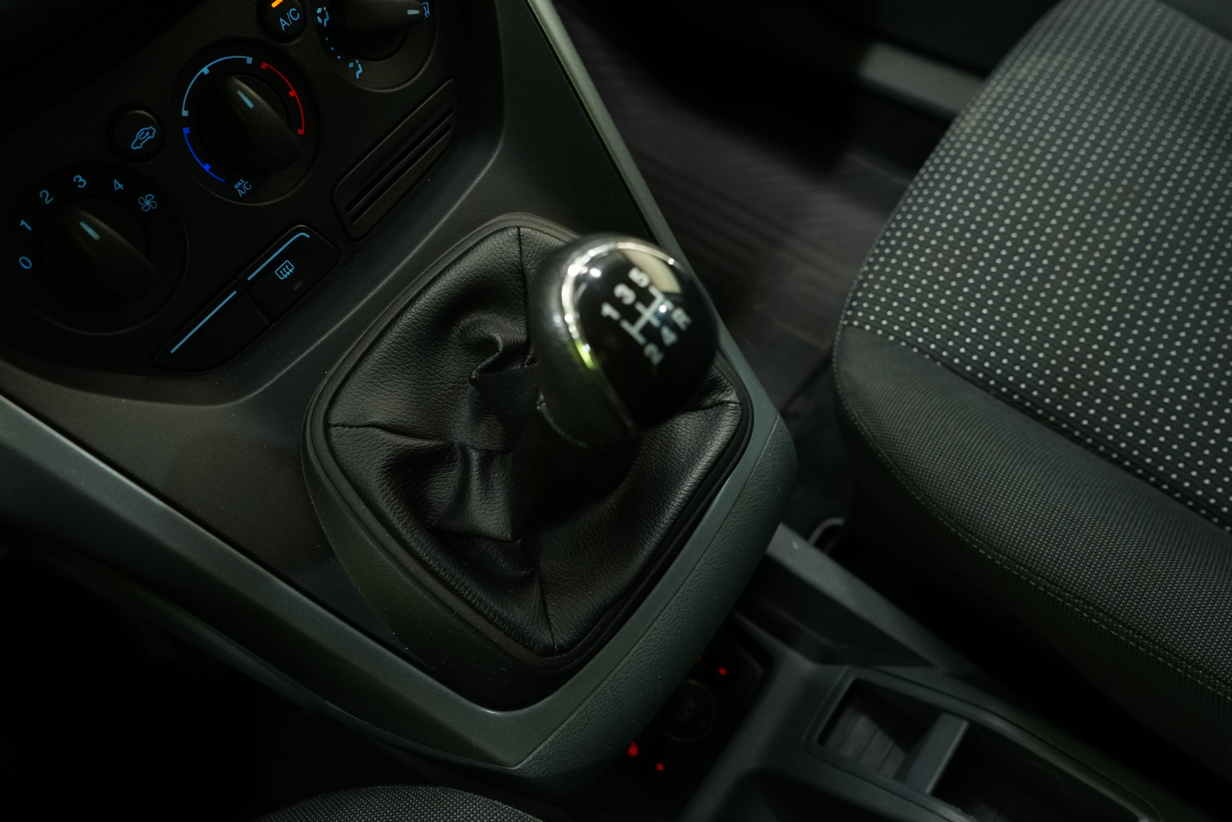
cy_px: 411
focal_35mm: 28
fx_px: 958
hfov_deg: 65.5
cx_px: 616
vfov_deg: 46.4
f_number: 5.6
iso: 1000
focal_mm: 28
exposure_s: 1/10
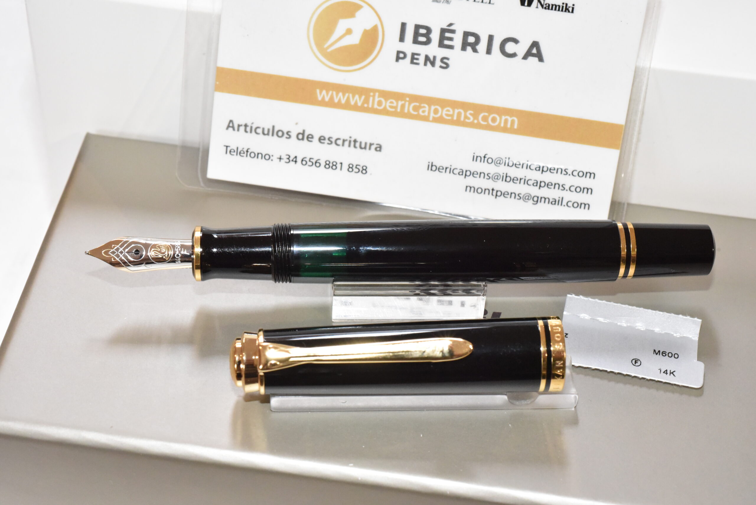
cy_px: 252
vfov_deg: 22.6
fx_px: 1260
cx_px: 378
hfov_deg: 33.4
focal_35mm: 60
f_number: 18
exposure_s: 1/80
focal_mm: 60
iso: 11400
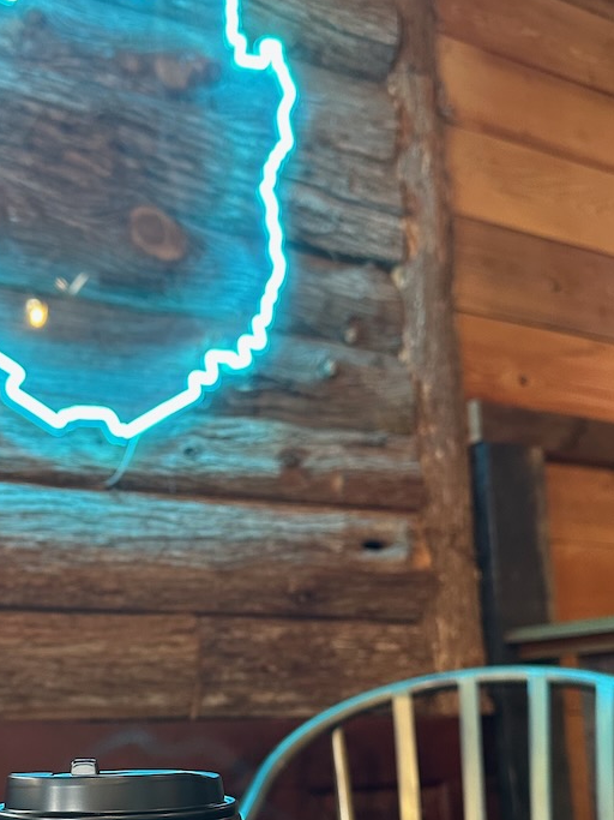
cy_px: 581
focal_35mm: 45
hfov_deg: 31.5
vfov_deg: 41.2
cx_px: 138
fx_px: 1065
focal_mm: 6.86
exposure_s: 1/60
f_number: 1.78
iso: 400
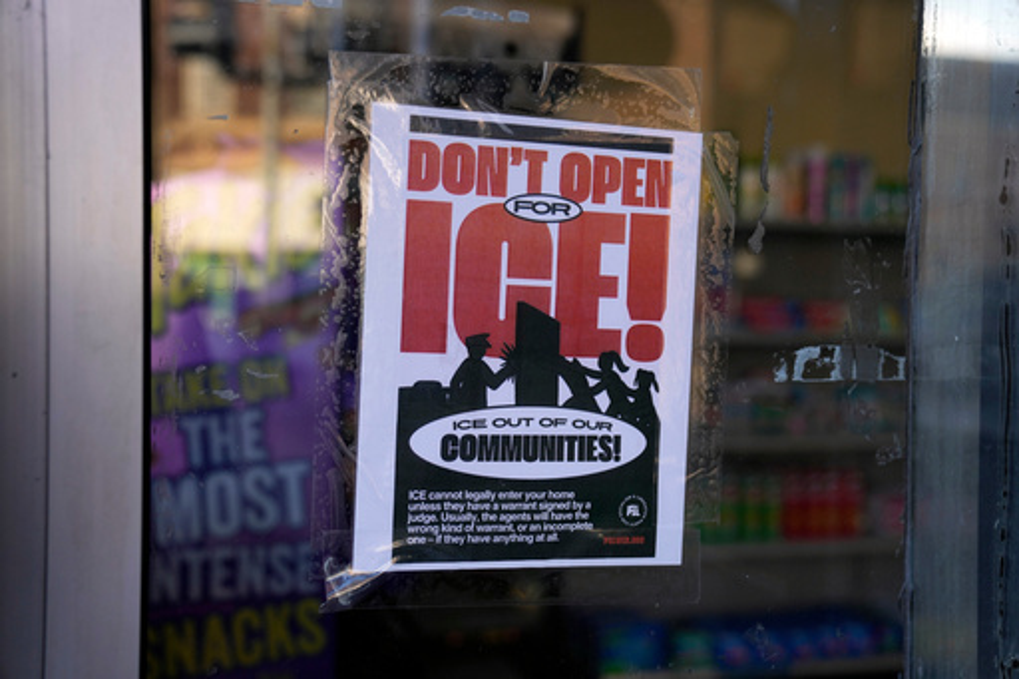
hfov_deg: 44.5
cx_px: 510
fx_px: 1245
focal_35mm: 44
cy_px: 340
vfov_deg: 30.5
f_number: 2.8
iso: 400
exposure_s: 1/640
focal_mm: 44
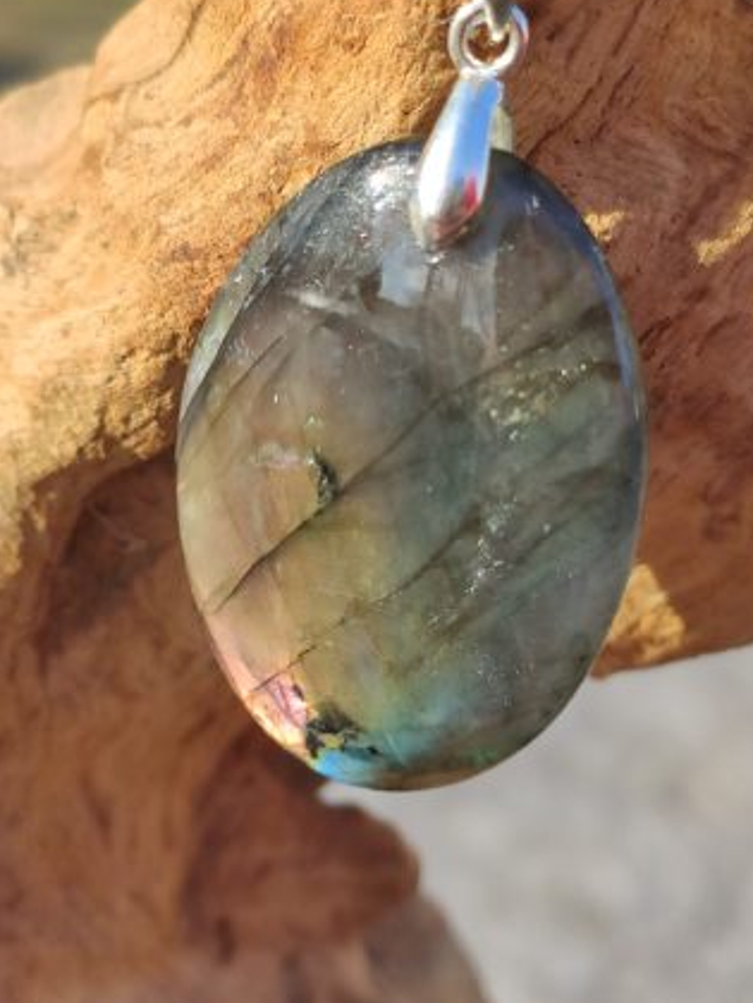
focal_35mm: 33
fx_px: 957
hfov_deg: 42.8
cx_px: 325
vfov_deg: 55.2
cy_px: 450
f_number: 1.75
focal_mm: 4.77
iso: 112
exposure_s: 1/550
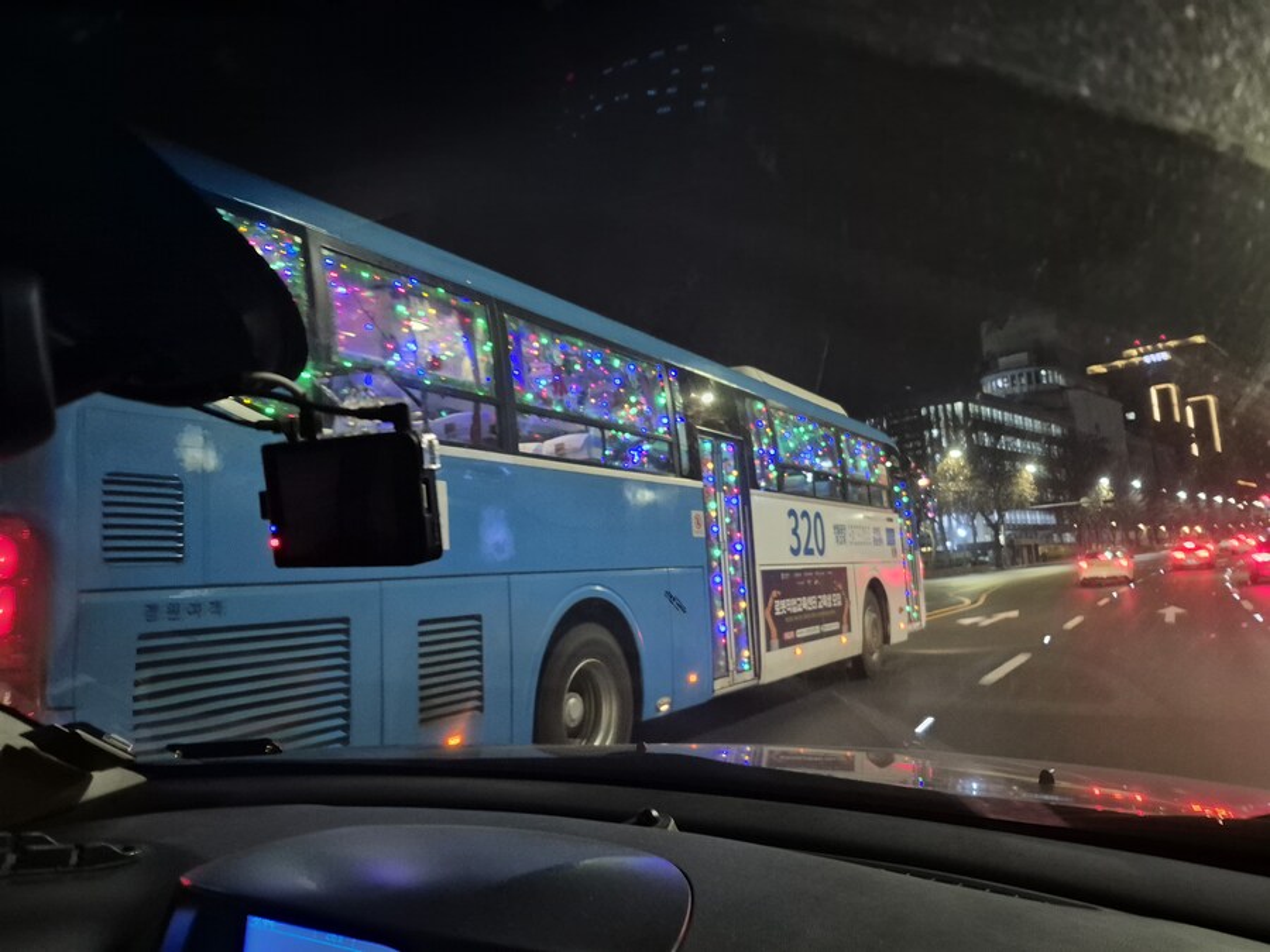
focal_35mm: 23
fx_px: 844
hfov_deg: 73.9
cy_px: 476
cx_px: 635
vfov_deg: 58.9
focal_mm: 5.4
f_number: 1.8
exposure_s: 1/24
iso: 1250
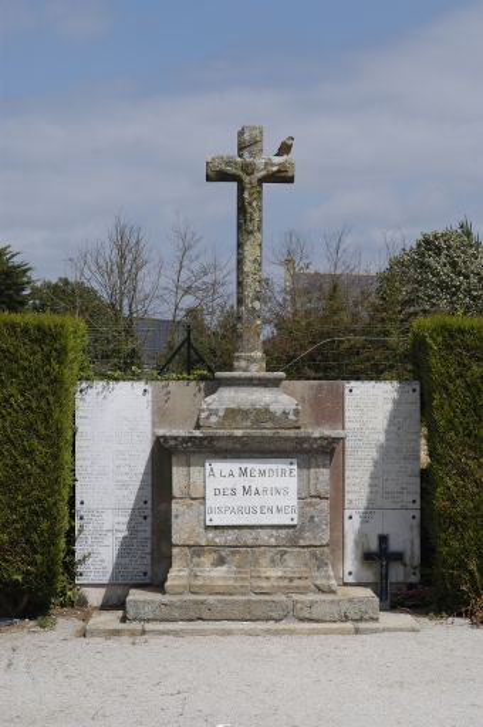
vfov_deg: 19.5
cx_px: 242
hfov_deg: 13.0
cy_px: 364
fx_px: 2119
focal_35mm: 105
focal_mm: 70
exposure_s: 1/320
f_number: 13
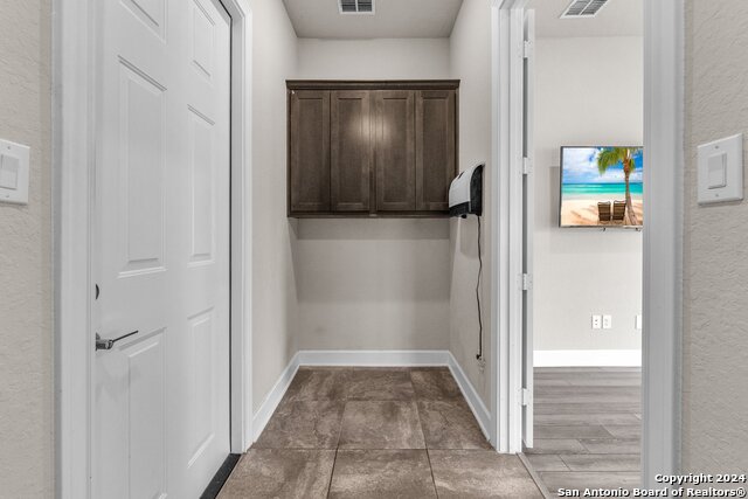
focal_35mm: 14
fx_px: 291
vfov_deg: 81.2
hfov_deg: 104.2
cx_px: 374
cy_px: 250
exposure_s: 1/100
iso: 1250
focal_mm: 14
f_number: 6.3
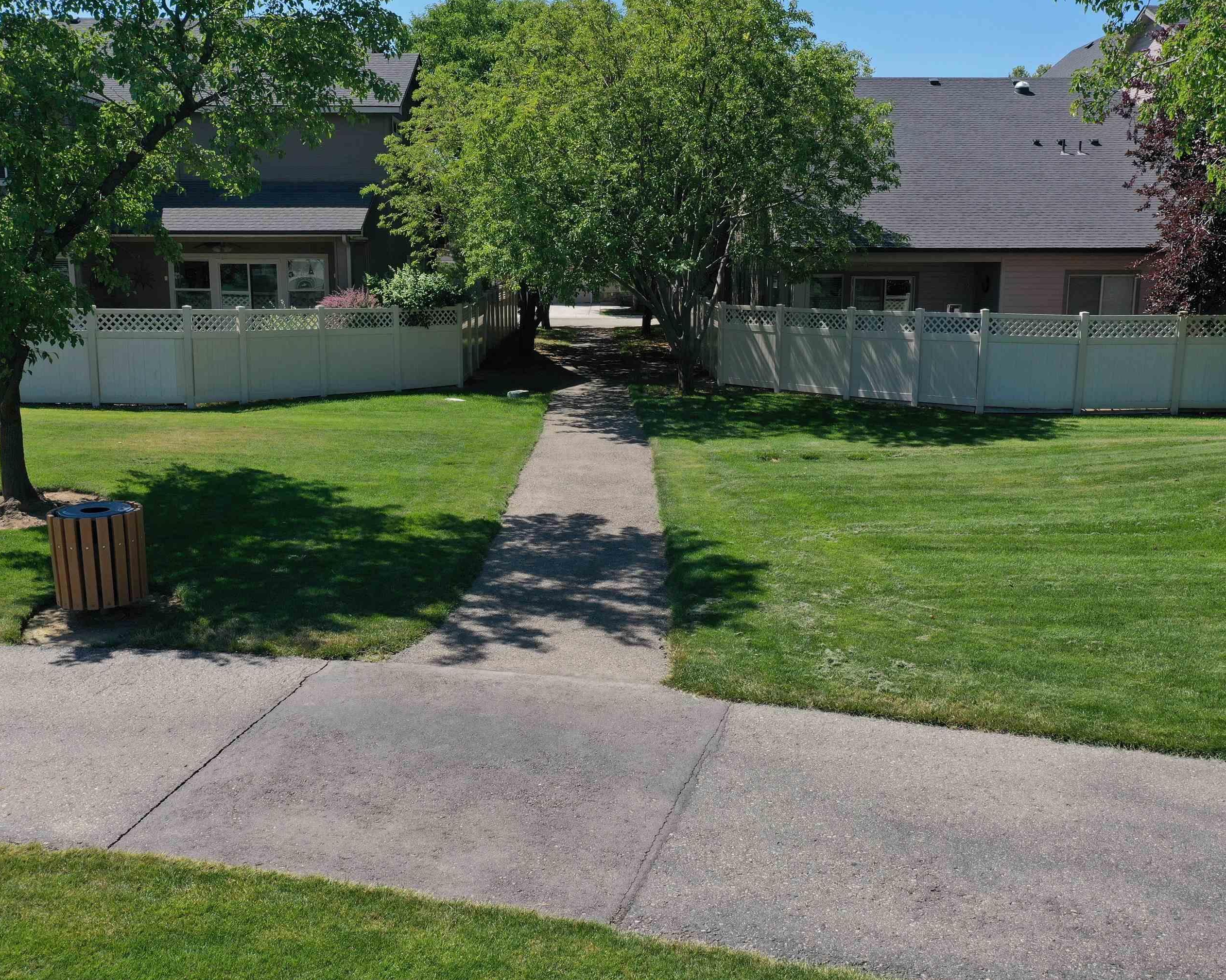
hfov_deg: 55.7
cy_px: 489
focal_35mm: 32
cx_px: 604
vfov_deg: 45.8
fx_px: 1161
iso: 100
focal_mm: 10.26
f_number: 5.6
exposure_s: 1/400
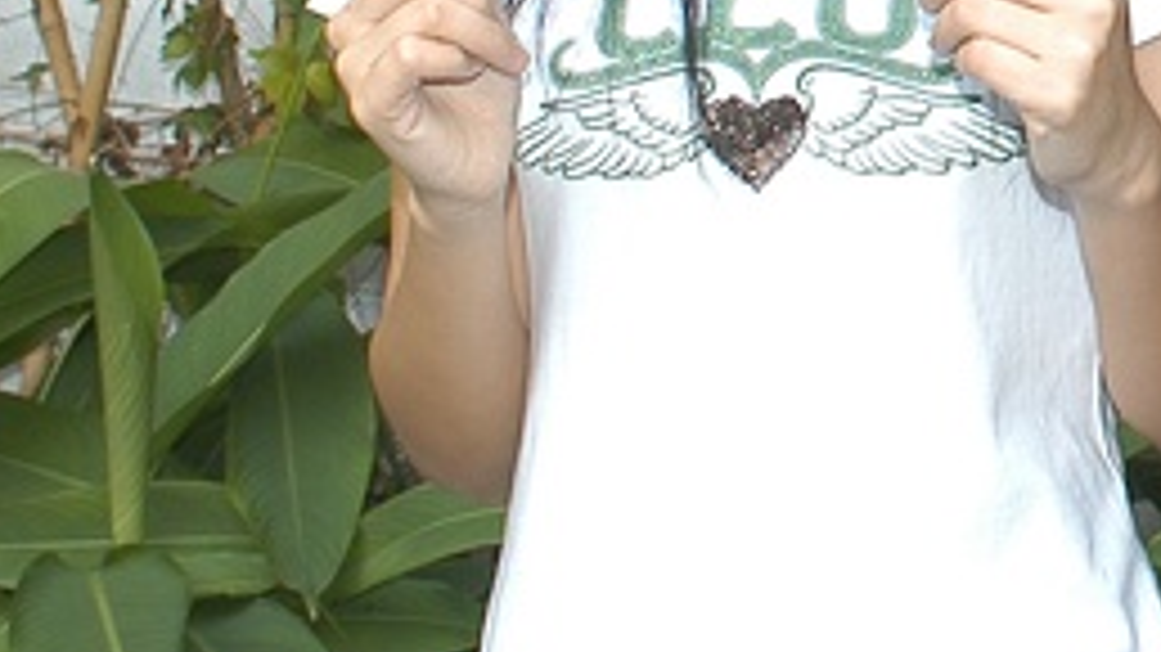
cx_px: 1678
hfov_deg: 11.0
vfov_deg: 6.3
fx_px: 5849
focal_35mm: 190
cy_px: -432
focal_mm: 31
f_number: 5.6
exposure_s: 1/80
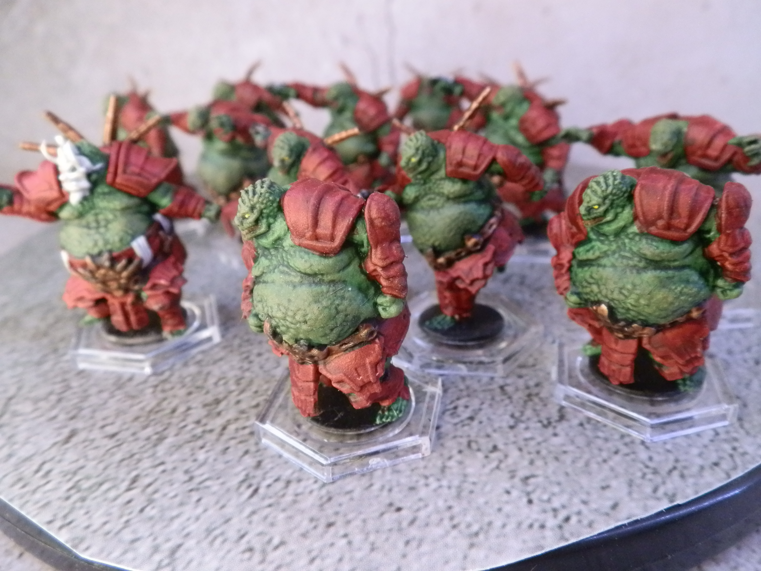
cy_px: 286
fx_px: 616
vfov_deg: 49.7
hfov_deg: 63.4
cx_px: 380
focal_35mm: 28
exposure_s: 1/100
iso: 400
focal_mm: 5
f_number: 3.1
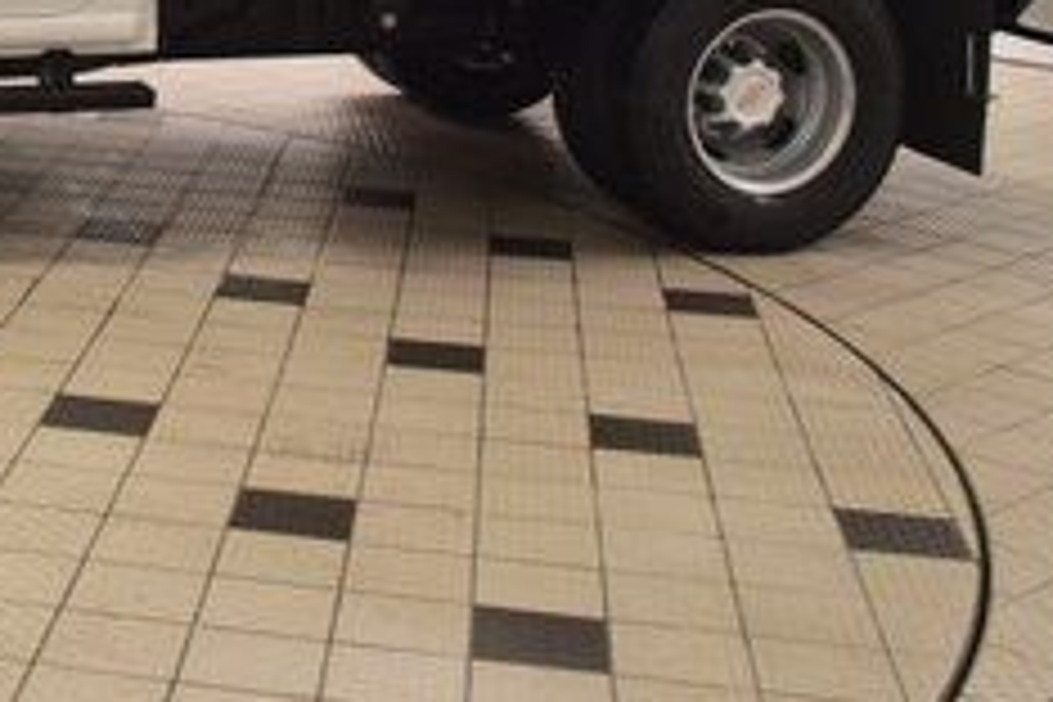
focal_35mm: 74
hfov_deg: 25.4
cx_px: -104
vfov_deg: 17.2
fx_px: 2164
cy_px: -236
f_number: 8
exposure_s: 1/60
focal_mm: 18
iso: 1600
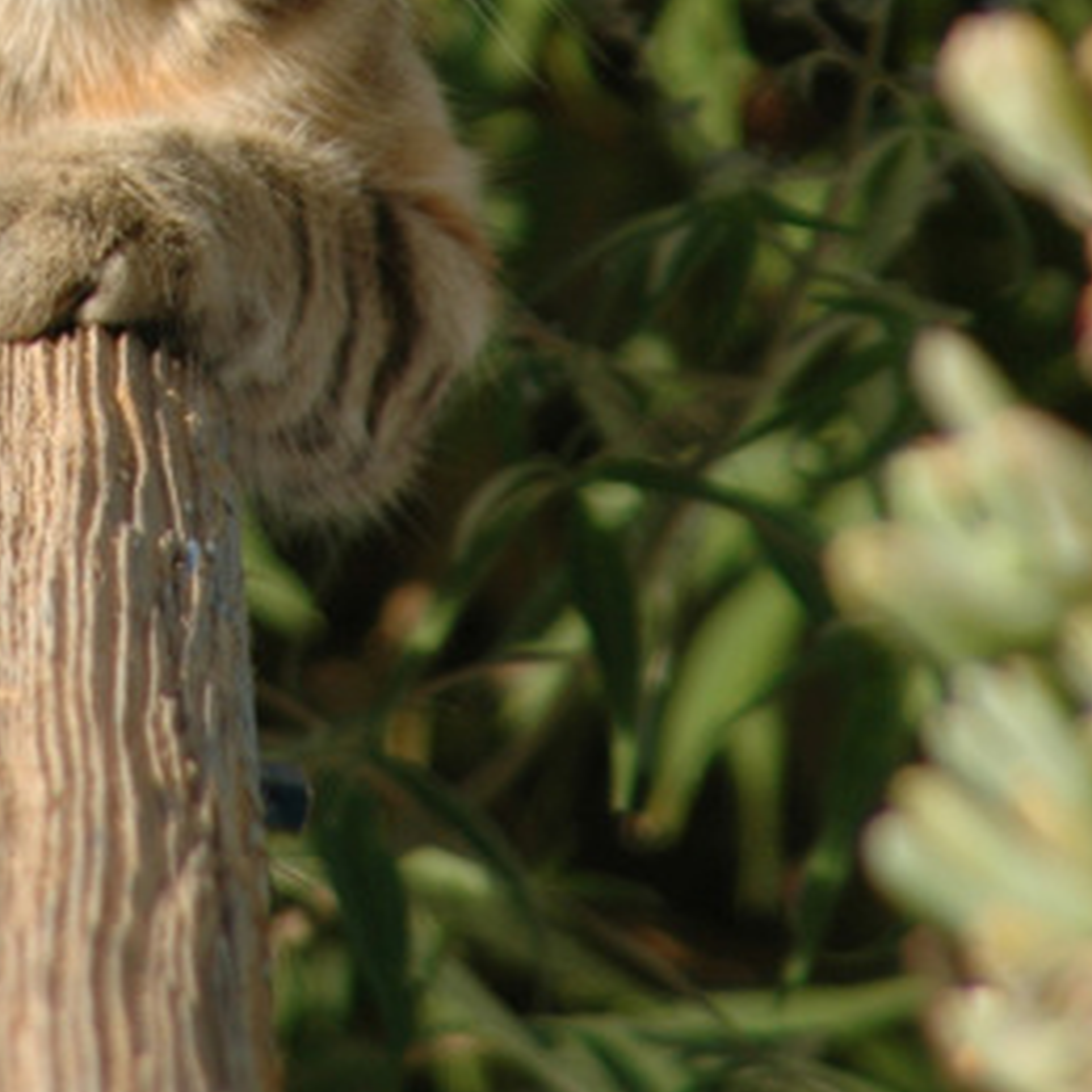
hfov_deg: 1.2
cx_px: -183
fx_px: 53750
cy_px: -487
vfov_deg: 1.2
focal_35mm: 1506
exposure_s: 1/400
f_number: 6.3
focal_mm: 300
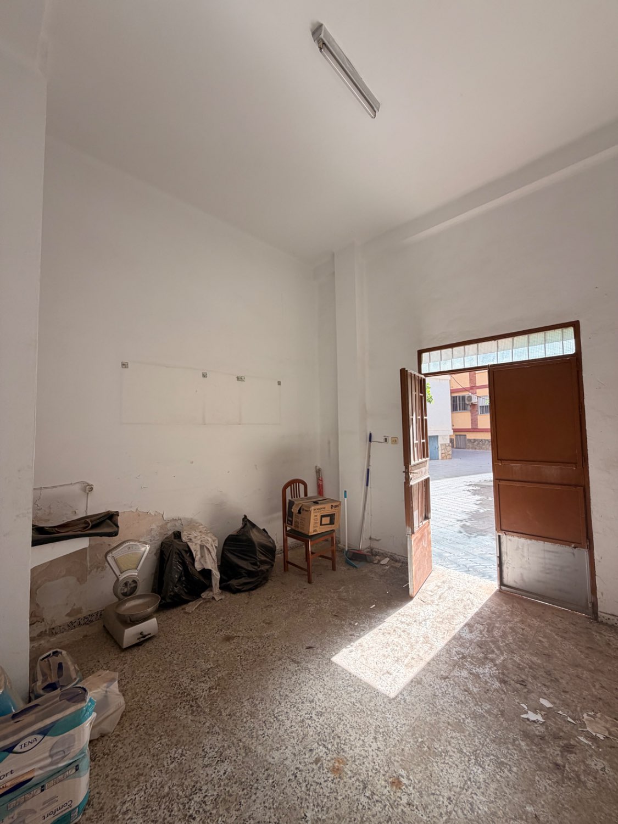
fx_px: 333
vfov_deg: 102.1
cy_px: 412
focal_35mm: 14
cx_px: 309
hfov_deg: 85.7
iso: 50
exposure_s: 1/152
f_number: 2.2
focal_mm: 2.22
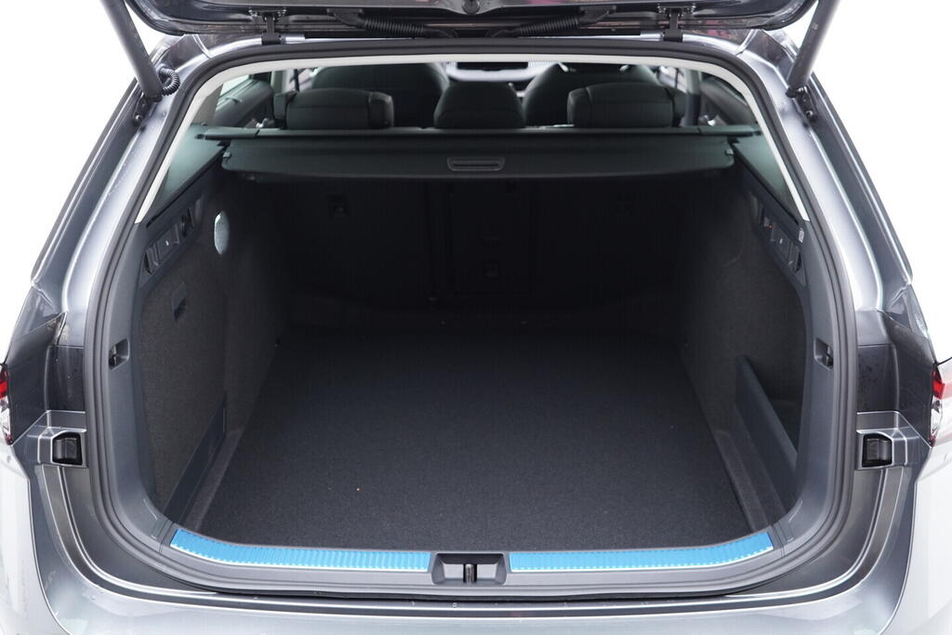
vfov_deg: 36.9
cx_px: 476
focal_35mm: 36
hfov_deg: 53.1
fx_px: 952
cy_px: 318
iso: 640
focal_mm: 24
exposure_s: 1/40
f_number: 2.8
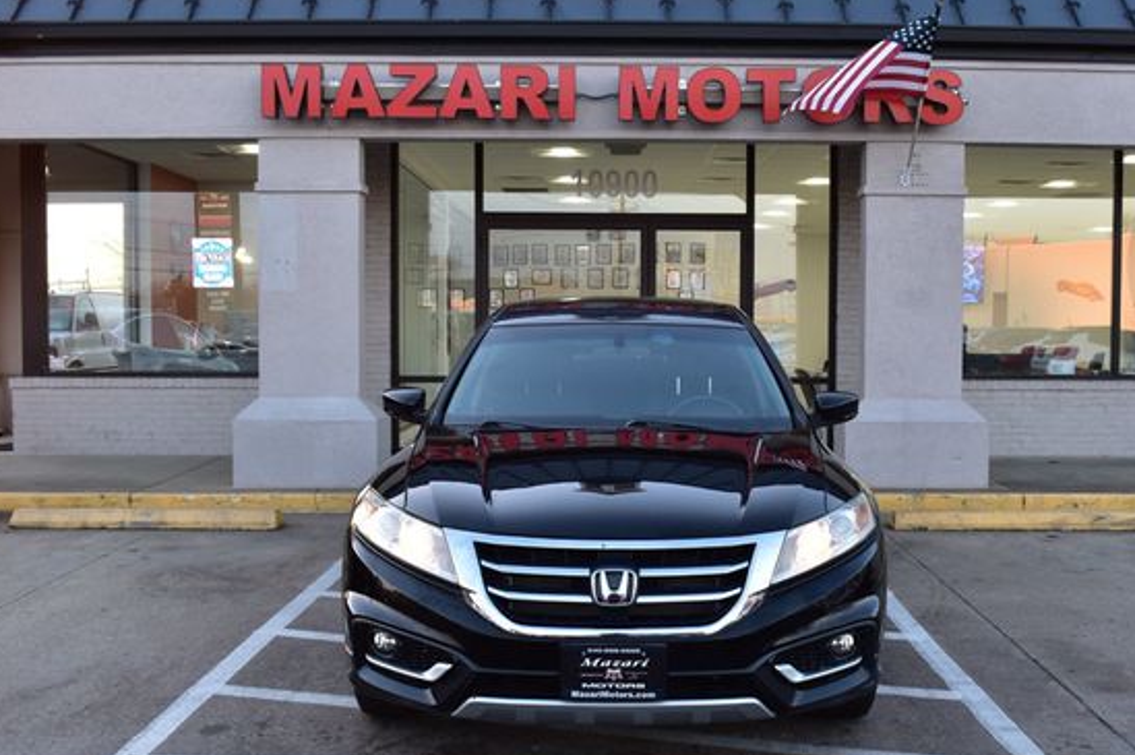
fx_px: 1323
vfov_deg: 31.8
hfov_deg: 46.3
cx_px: 647
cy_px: 399
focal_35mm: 42
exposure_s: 1/50
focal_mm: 24
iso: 400
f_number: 8
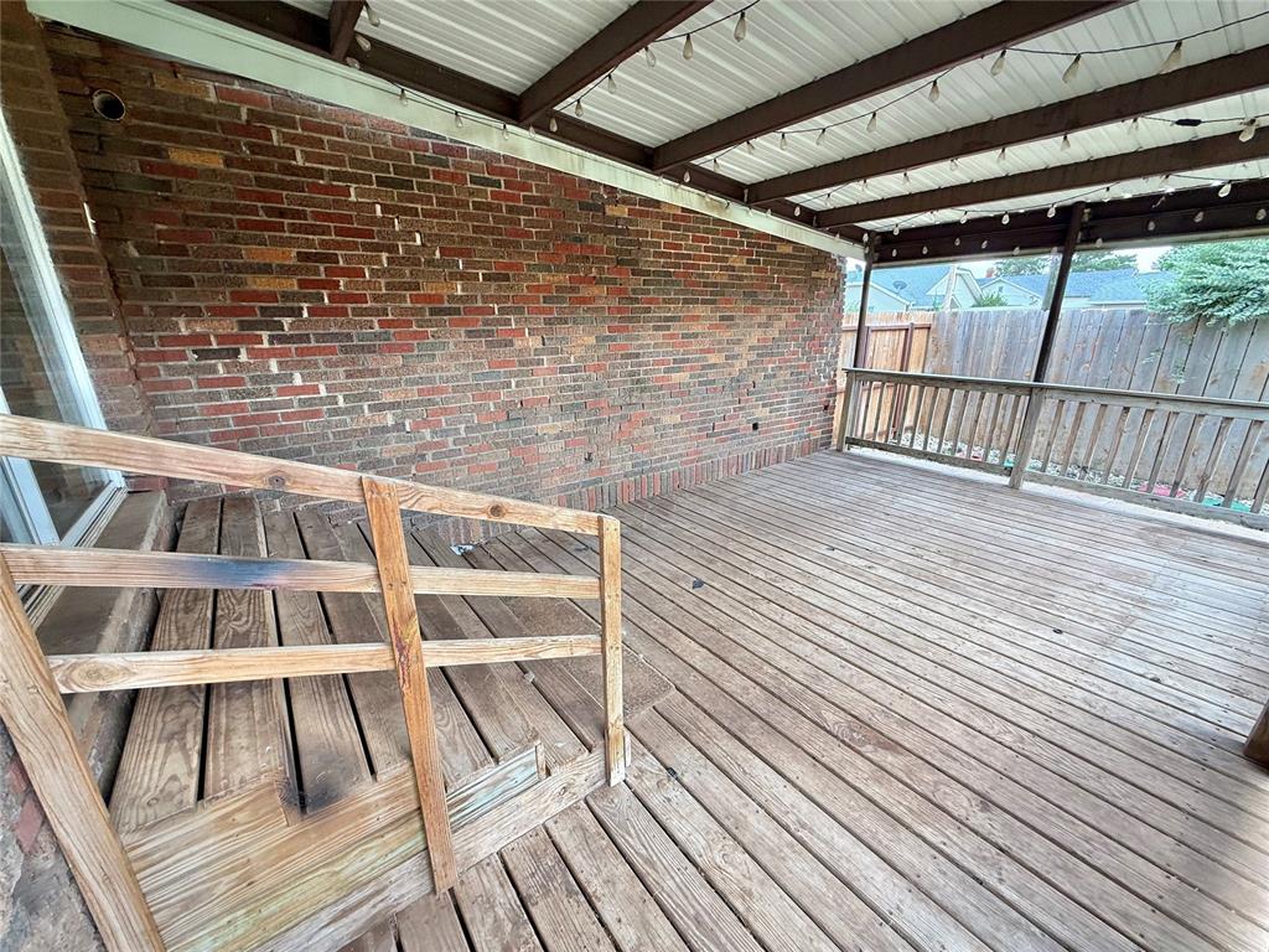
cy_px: 476
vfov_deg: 85.7
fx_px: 513
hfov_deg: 102.1
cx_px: 634
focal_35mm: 14
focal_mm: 2.22
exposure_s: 1/120
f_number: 2.2
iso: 64
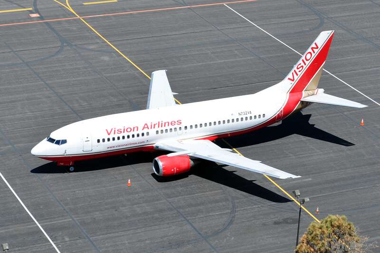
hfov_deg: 24.6
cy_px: 126
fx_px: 871
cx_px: 190
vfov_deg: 16.5
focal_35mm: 82
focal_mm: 55
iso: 200
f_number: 11
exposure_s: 1/400
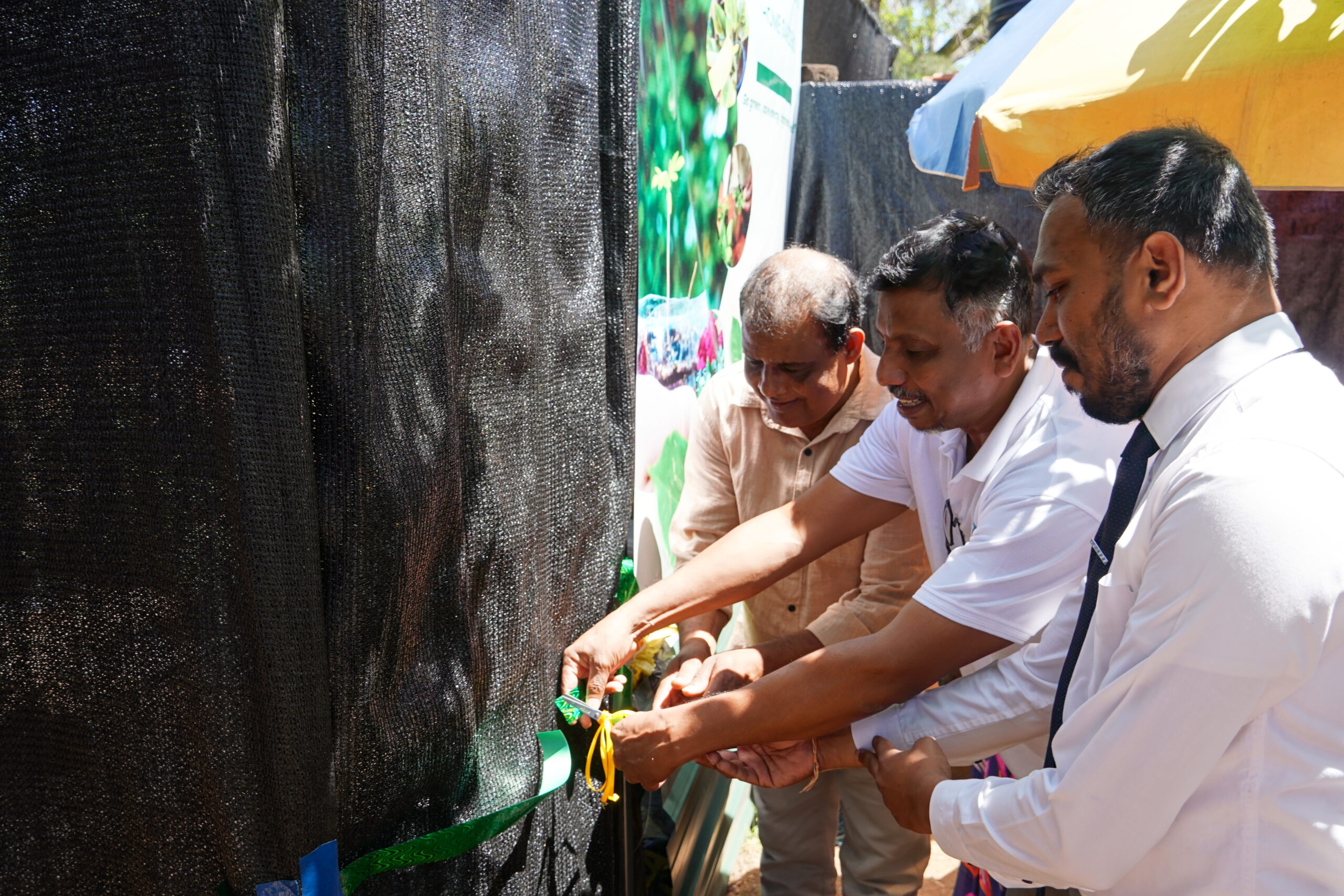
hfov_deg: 59.5
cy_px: 448
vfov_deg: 41.7
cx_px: 672
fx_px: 1176
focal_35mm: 32
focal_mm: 21
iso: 100
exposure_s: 1/80
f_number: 4.5
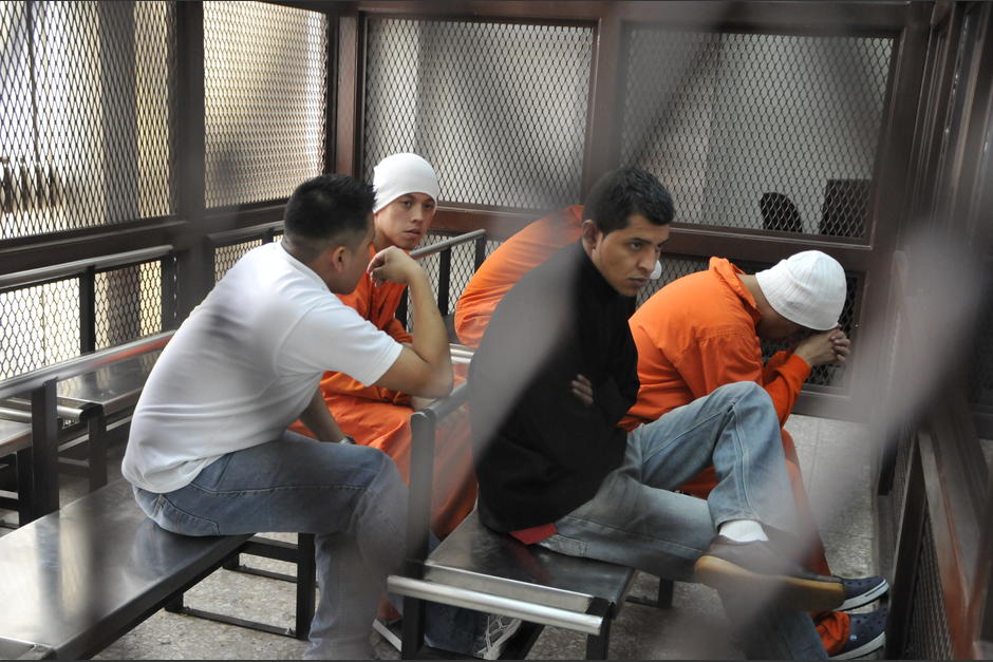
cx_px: 496
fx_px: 1159
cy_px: 331
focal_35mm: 42
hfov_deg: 46.4
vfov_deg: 31.9
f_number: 3.2
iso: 1250
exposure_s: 1/80
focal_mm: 28
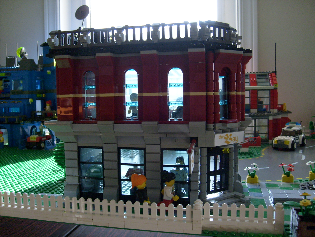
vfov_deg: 40.7
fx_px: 318
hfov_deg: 52.6
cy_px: 118
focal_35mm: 35
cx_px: 158
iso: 100
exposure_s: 1/90
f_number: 2.8
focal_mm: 5.8
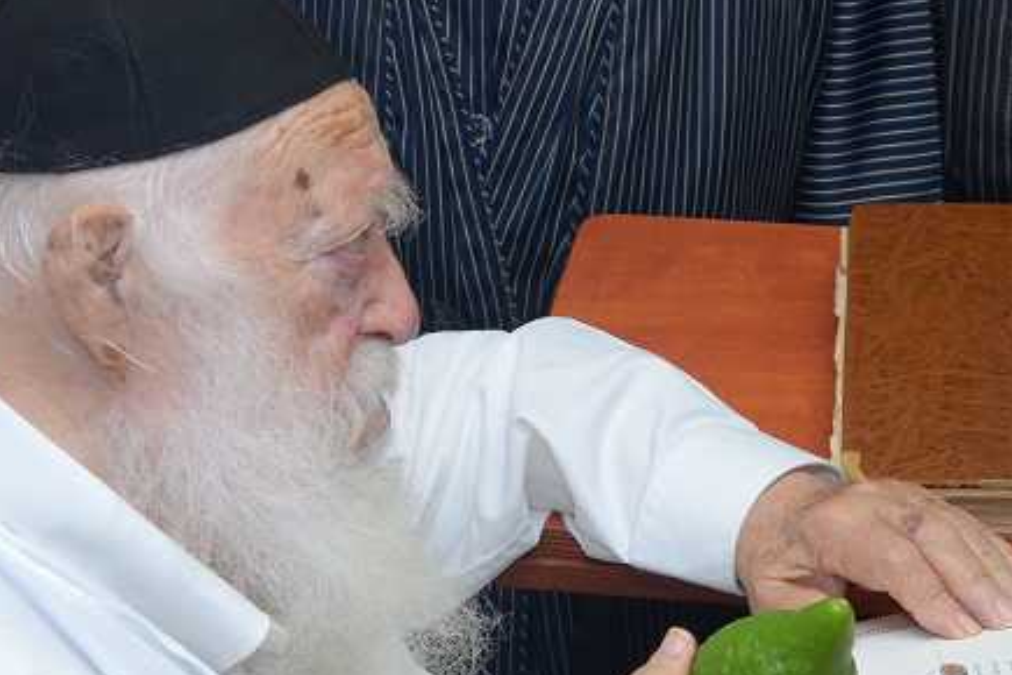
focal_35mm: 148
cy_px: 286
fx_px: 4160
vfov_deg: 9.3
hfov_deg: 13.8
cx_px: 312
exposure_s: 1/160
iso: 800
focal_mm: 42
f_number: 9
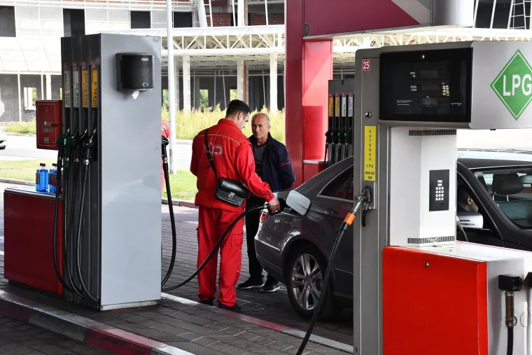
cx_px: 266
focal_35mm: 75
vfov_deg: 18.2
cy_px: 178
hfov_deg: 27.0
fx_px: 1108
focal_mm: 50
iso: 1600
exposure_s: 1/500
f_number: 11
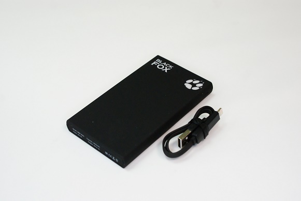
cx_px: 150
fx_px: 440
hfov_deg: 37.8
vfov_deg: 25.8
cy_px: 100
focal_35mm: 52
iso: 1600
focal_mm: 35
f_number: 5.6
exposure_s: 1/160
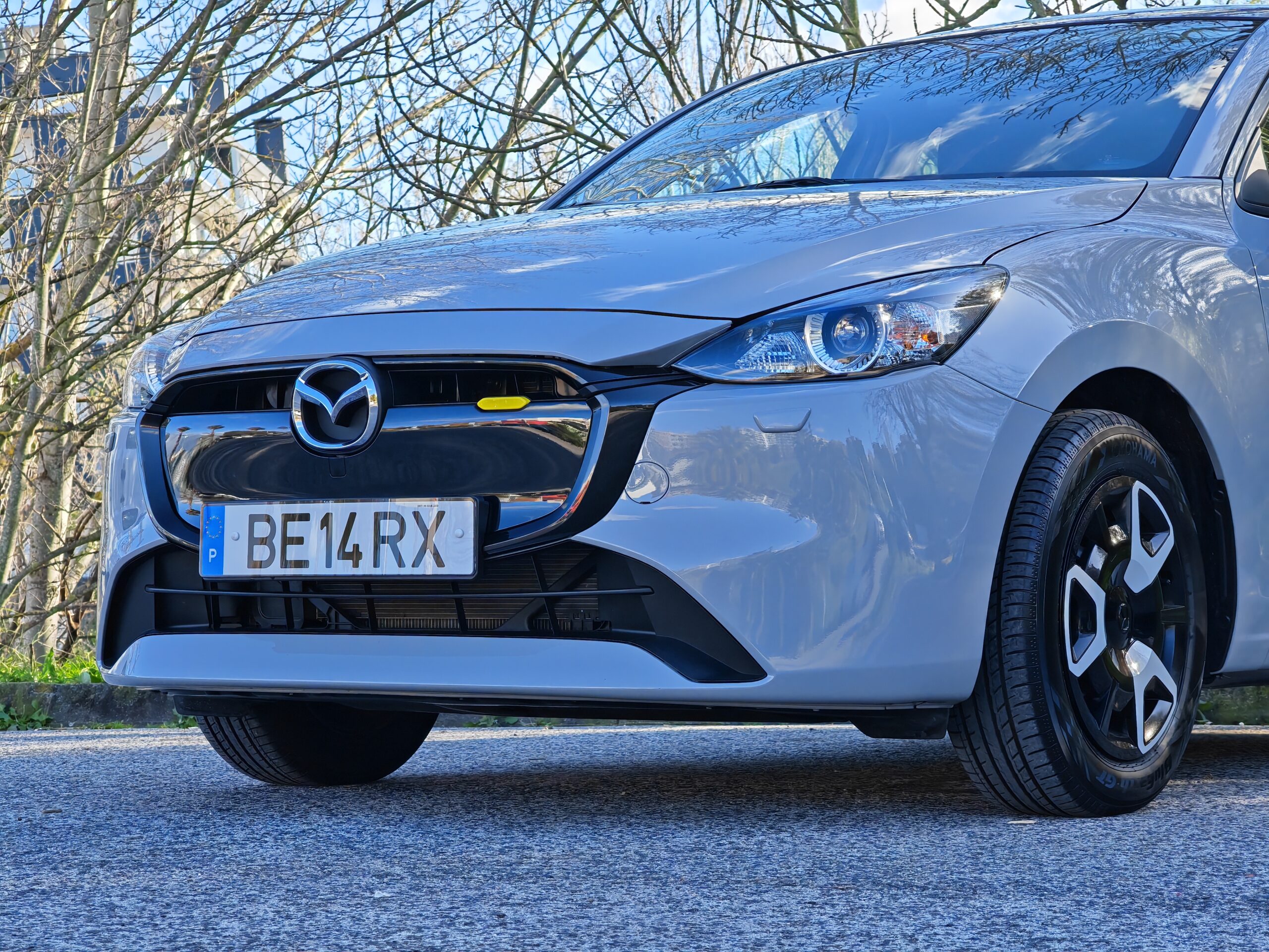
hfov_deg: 20.7
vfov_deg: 15.6
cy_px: 476
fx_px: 3483
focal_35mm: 95
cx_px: 634
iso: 50
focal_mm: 14.92
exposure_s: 1/220
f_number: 3
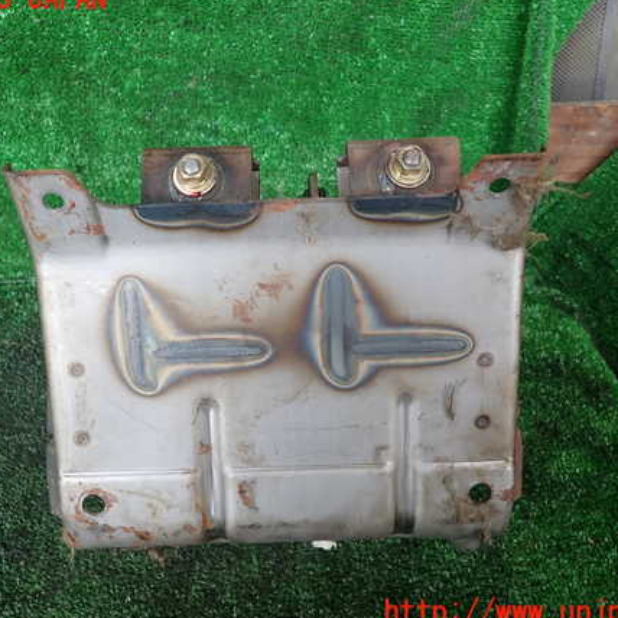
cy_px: 306
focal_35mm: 31
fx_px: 626
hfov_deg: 52.4
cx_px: 277
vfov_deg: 52.5
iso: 100
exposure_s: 1/80
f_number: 2
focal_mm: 4.5
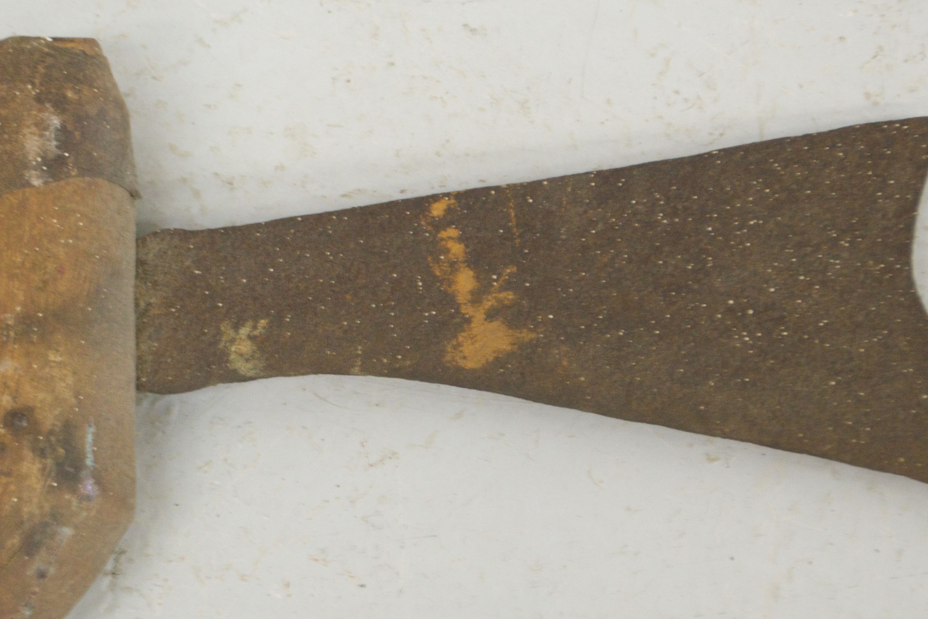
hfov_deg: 15.4
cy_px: 314
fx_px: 3428
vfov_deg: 10.3
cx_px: 369
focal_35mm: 133
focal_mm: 45
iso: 450
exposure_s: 1/15
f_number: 5.3
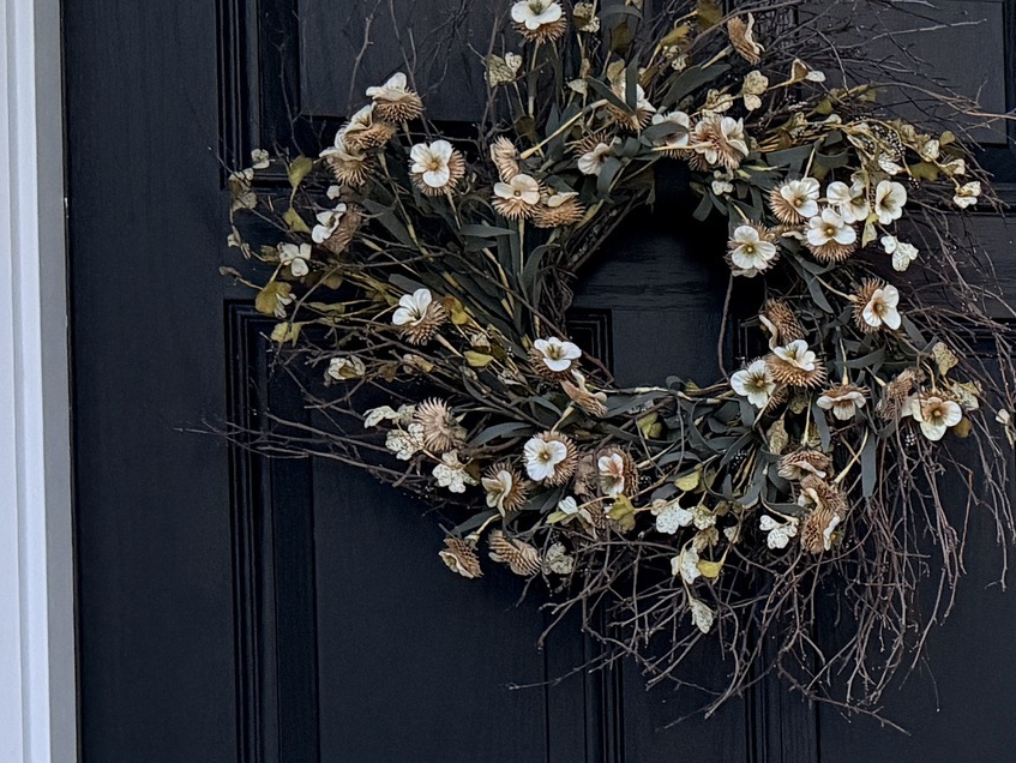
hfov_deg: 21.4
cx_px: 1108
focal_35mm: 87
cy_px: 764
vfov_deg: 16.6
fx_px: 2555
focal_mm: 6.76
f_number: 1.78
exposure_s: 1/60
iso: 640
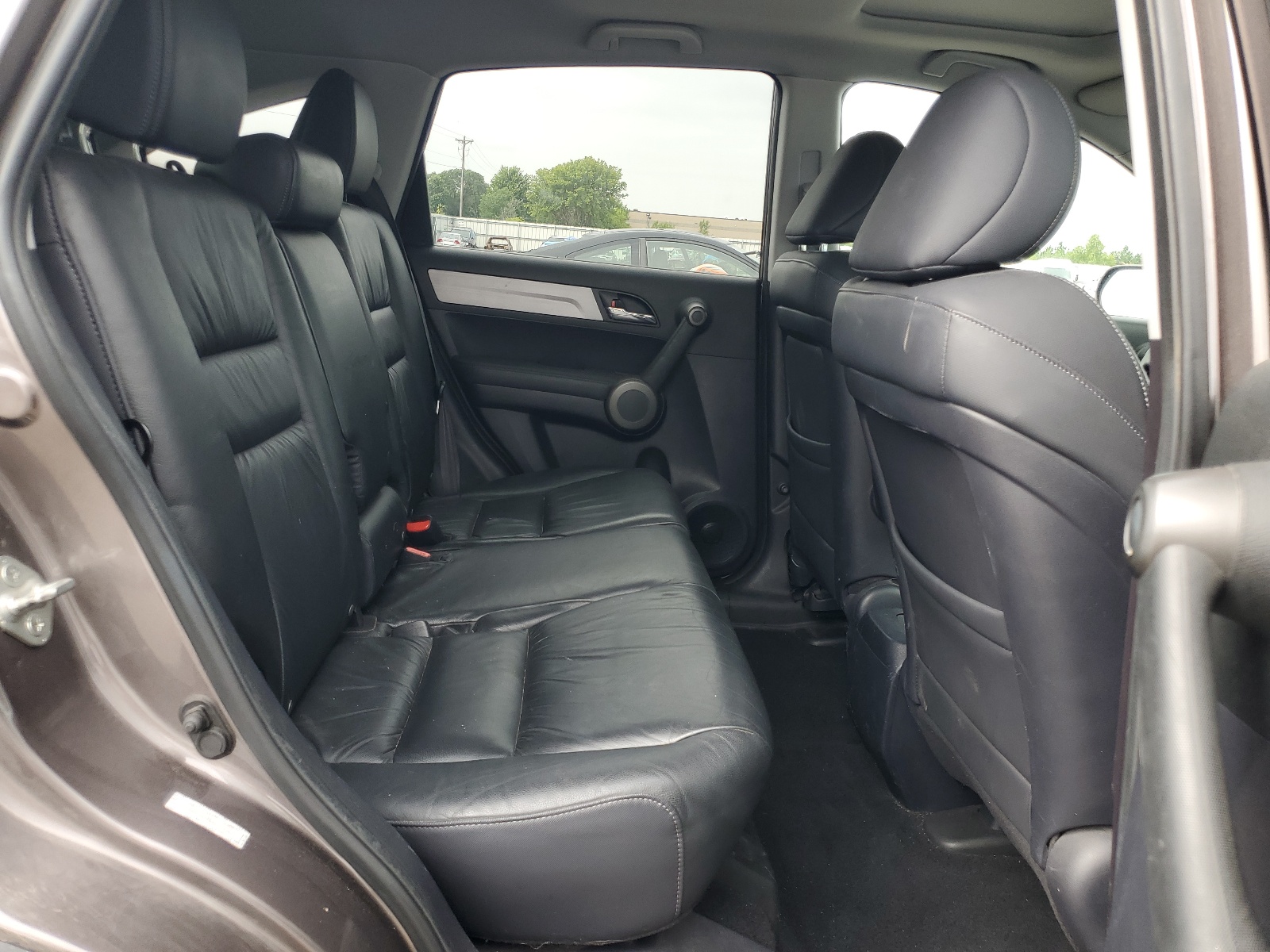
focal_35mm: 26
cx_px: 635
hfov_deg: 67.3
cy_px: 476
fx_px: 954
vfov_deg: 53.1
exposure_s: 1/263
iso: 50
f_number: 1.5
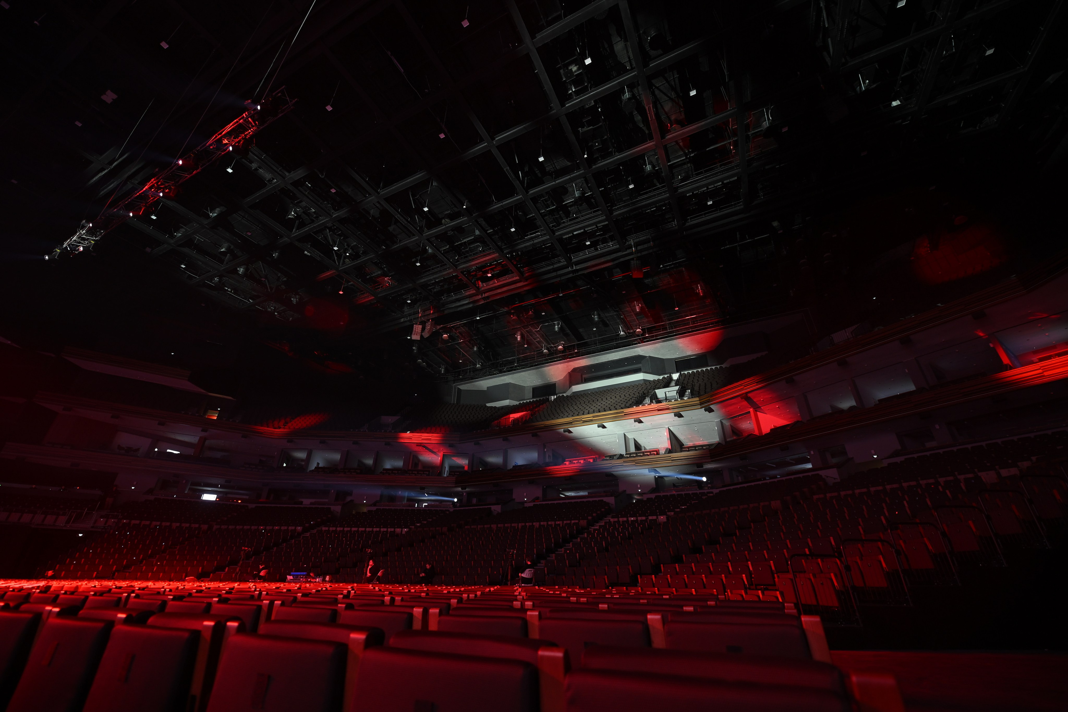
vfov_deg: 81.2
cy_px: 356
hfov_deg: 104.3
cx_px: 534
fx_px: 415
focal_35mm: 14
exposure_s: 1/13
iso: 400
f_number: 2.8
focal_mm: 14
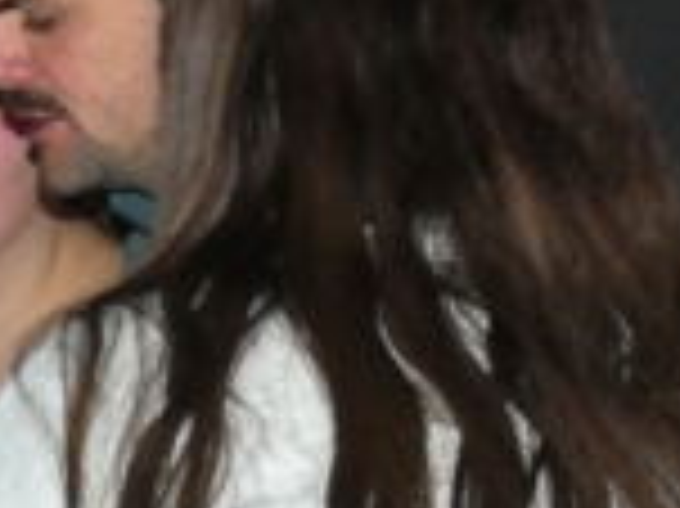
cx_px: -5
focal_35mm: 252
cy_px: 157
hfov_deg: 7.8
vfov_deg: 5.9
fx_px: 4946
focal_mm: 17.1
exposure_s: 1/125
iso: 800
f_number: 4.8
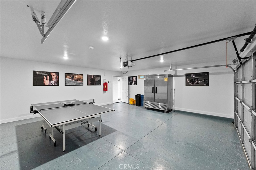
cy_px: 85
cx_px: 128
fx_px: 100
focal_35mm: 14
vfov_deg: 81.2
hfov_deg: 104.2
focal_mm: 14
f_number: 2.8
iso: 3200
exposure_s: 1/160
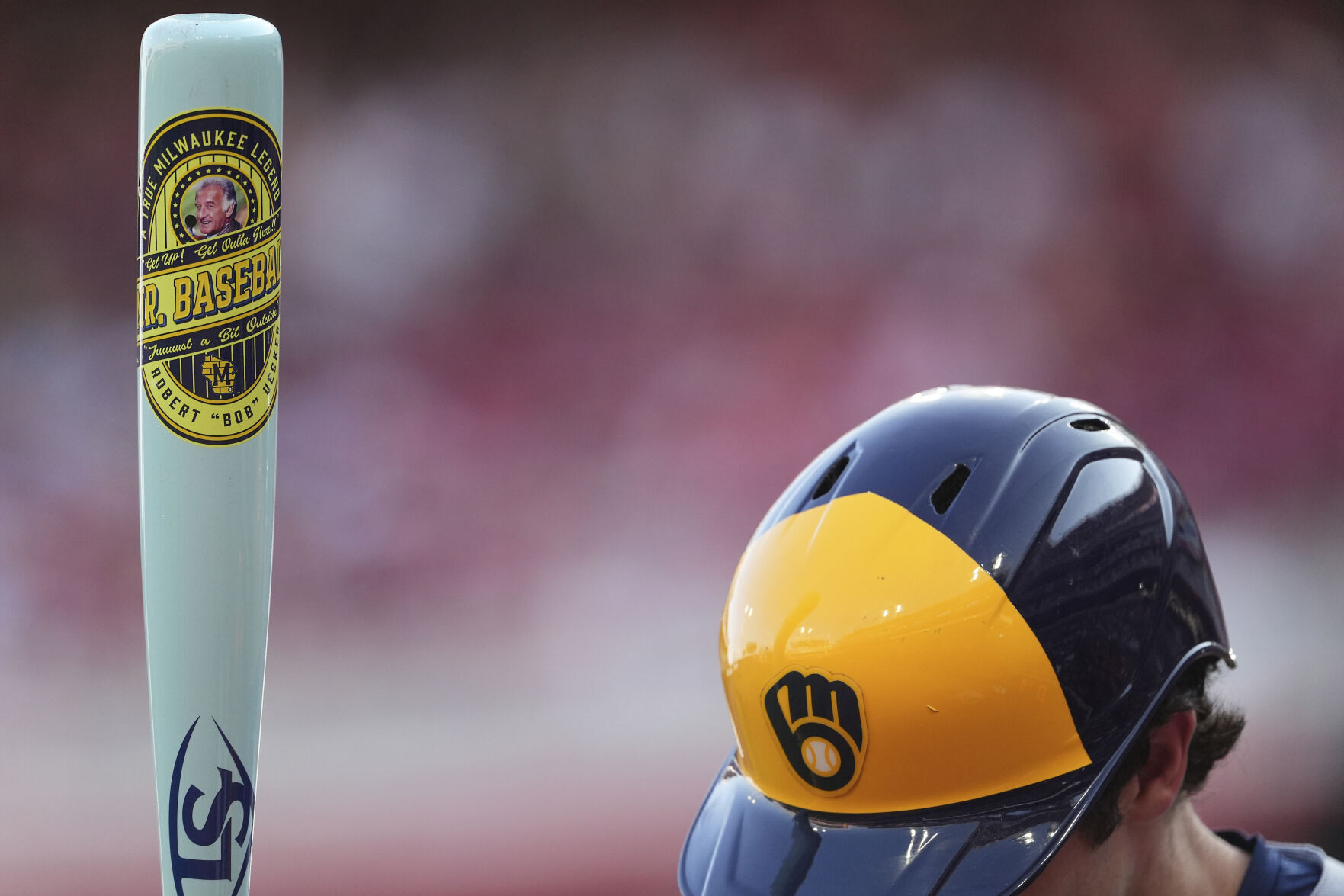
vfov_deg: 3.3
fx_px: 15677
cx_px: 672
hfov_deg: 4.9
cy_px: 448
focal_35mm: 420
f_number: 4
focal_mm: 420
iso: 3200
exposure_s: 1/2500
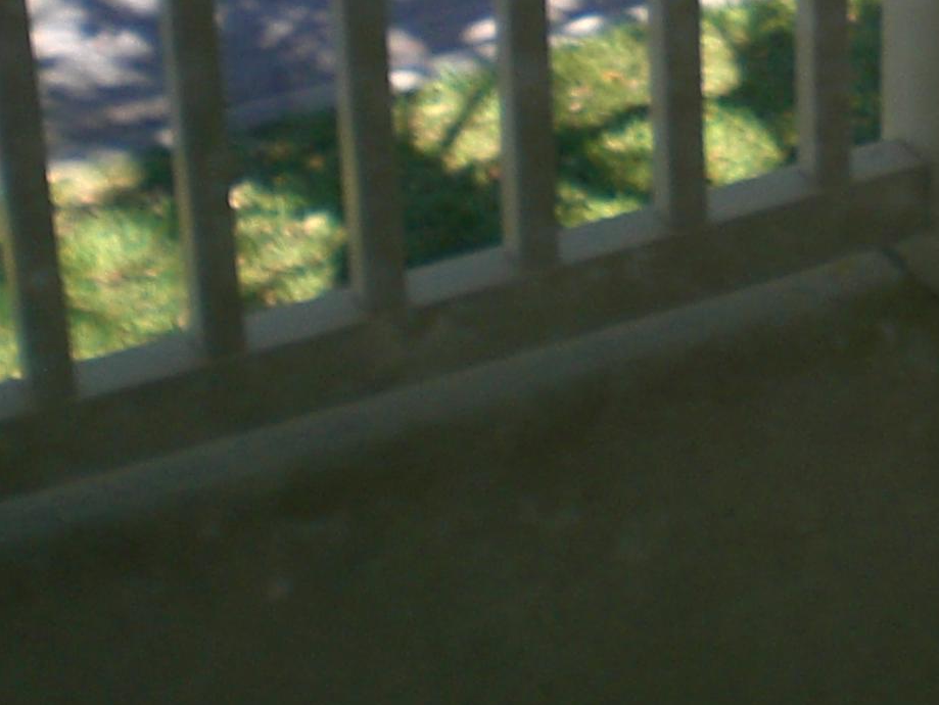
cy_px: -258
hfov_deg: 15.2
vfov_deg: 11.6
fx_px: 3365
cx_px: 1172
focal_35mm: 124
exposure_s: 1/250
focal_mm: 6.3
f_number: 3.1
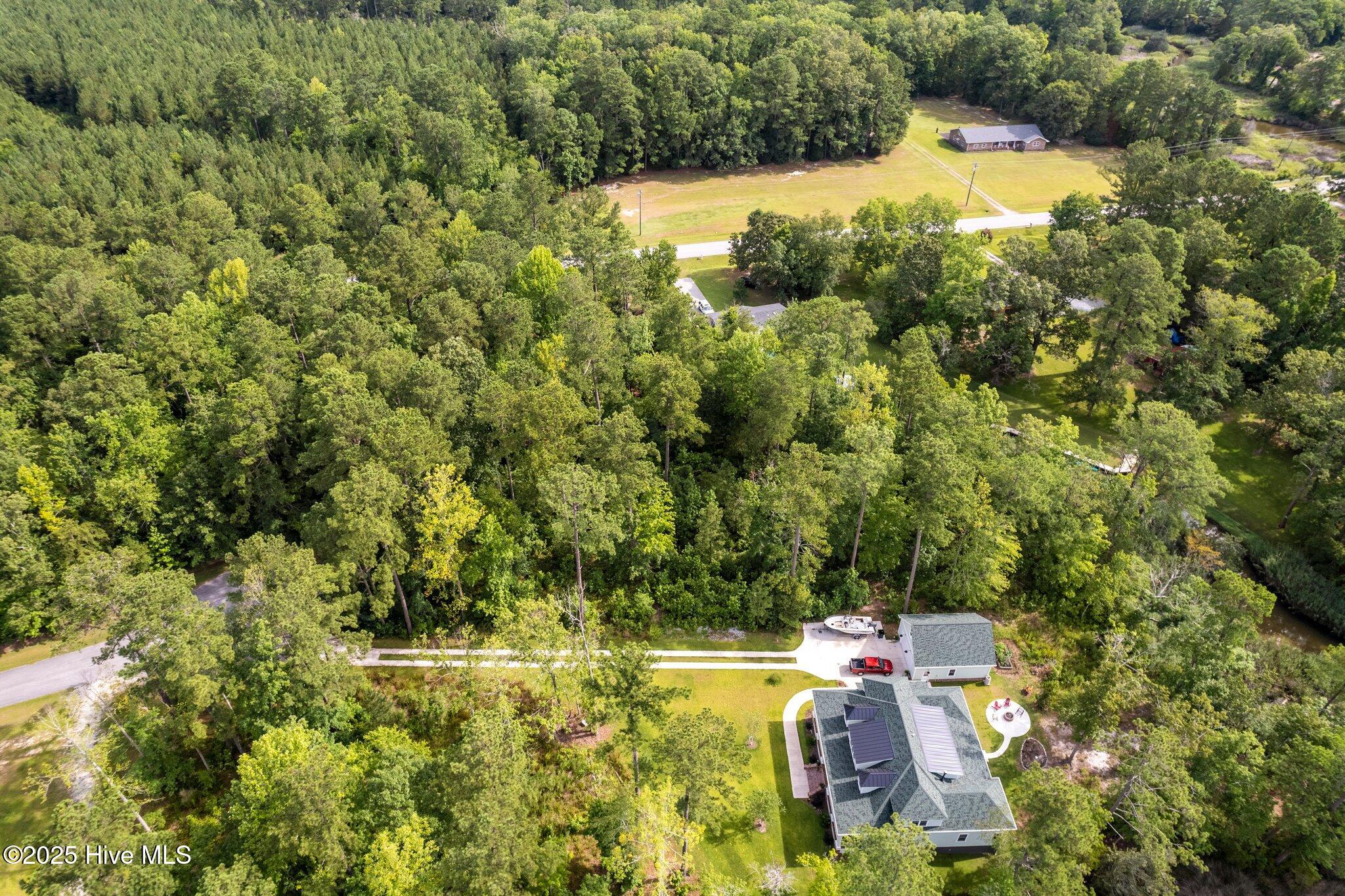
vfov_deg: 57.2
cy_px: 448
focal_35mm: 22
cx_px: 672
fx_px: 822
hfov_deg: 78.6
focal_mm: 8.38
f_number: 2.8
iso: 100
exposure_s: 1/120
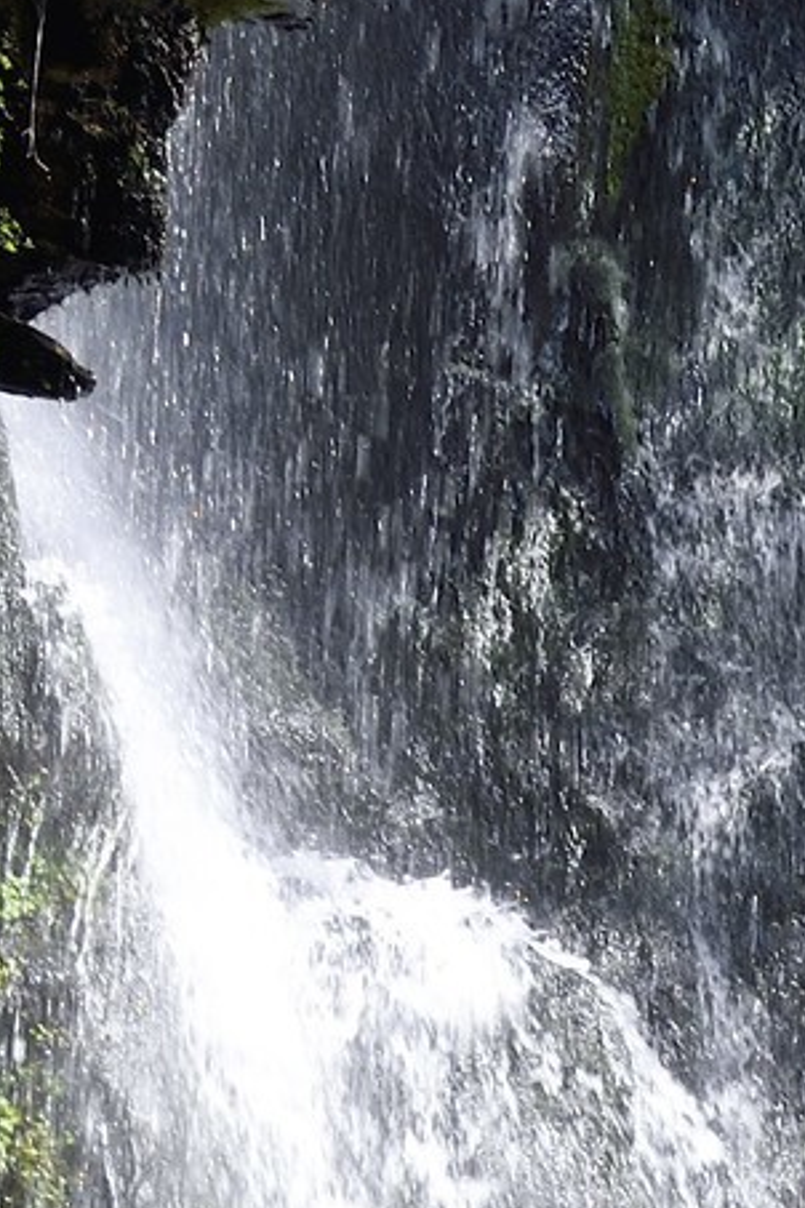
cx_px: 1653
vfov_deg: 8.8
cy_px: 2953
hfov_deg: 6.3
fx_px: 7110
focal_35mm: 212
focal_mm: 40
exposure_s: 1/125
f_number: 8
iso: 100
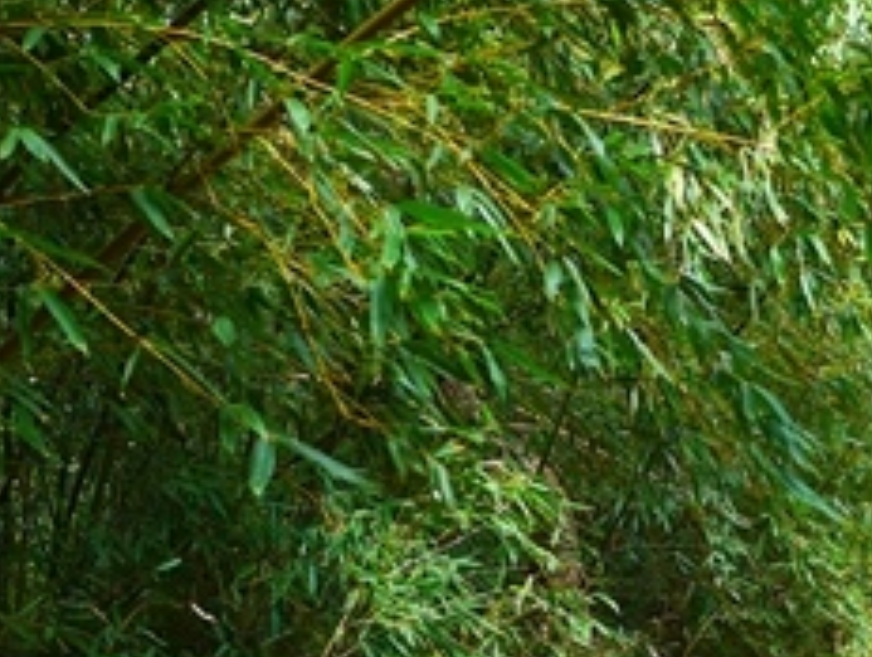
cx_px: 763
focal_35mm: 83
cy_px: 768
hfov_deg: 23.0
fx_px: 2094
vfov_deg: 17.1
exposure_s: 1/250
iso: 160
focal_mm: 15
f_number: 2.5
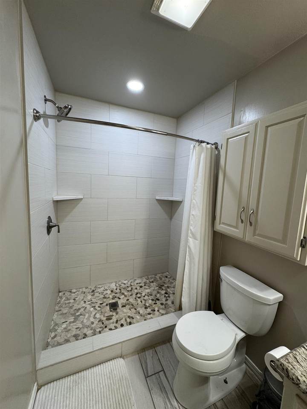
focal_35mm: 14
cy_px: 204
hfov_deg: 85.7
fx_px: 166
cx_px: 154
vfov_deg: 102.1
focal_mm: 2.22
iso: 160
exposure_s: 1/120
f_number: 2.2
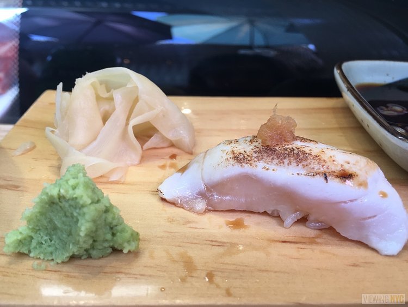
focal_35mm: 29
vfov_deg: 48.3
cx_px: 204
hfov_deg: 61.6
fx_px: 342
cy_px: 154
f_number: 2.2
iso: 32
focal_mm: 4.15
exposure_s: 1/60
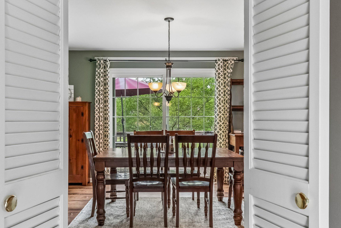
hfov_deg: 54.4
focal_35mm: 35
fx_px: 332
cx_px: 158
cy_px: 126
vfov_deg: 37.8
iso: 400
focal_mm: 20
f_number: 5.6
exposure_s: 1/40
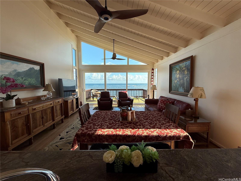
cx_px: 120
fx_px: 97
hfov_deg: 102.1
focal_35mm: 14
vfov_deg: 85.7
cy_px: 90
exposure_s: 1/482
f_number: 2.2
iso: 50
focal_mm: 2.22
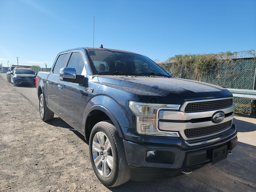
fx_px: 177
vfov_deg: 56.8
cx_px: 128
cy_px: 96
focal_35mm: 24
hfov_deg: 71.6
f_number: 1.8
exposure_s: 1/773
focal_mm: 6.7
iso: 50
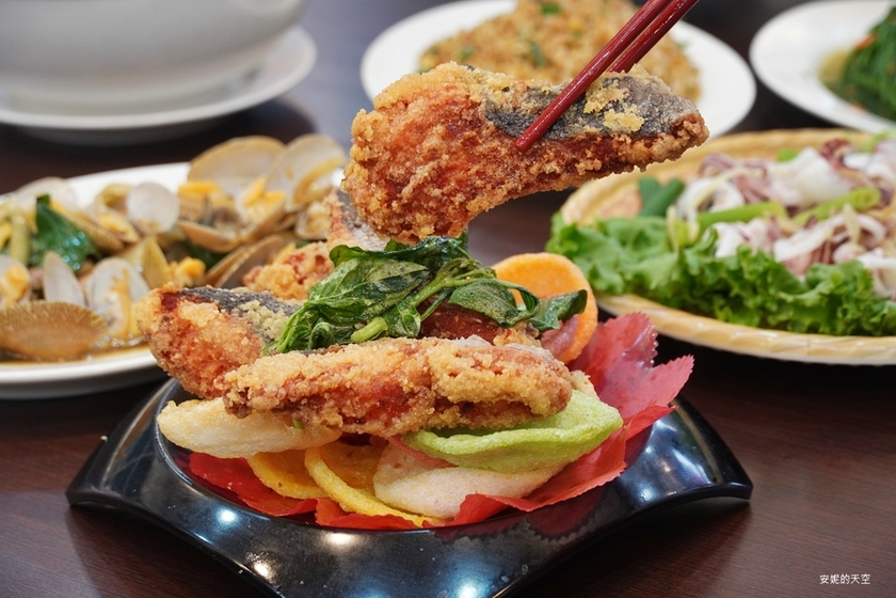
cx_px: 447
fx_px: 2115
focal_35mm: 85
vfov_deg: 16.1
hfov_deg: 23.9
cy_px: 299
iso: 1000
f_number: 5
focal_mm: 56
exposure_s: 1/50
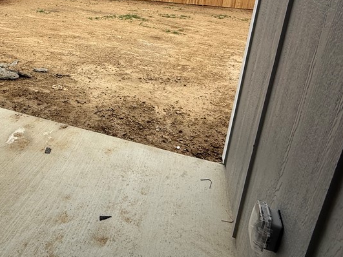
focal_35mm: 27
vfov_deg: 47.8
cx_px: 112
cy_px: 43
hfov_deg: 63.6
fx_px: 267
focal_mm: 2.22
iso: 50
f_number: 2.2
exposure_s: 1/726
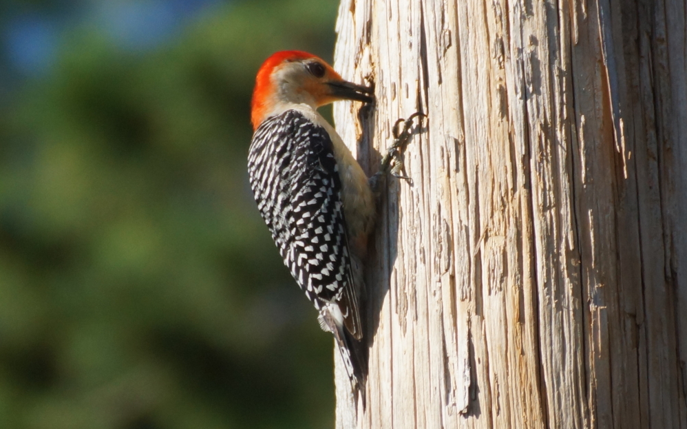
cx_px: 344
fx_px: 7168
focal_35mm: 383
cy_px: 202
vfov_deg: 3.4
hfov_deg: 5.5
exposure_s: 1/400
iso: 400
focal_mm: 250
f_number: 6.3
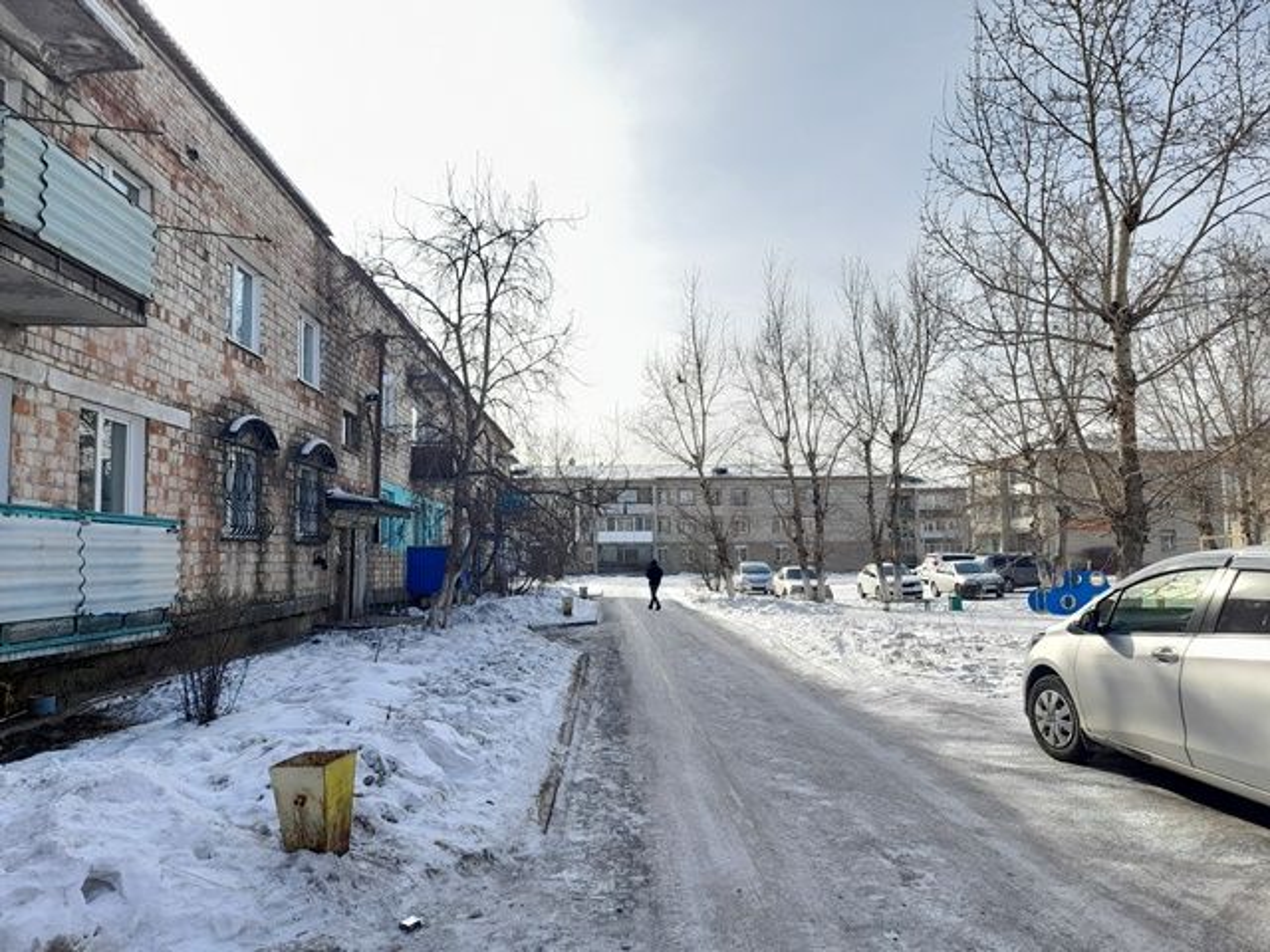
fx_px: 917
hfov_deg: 69.4
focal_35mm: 25
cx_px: 635
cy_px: 476
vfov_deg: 54.9
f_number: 2
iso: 20
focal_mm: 4.6
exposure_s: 1/231
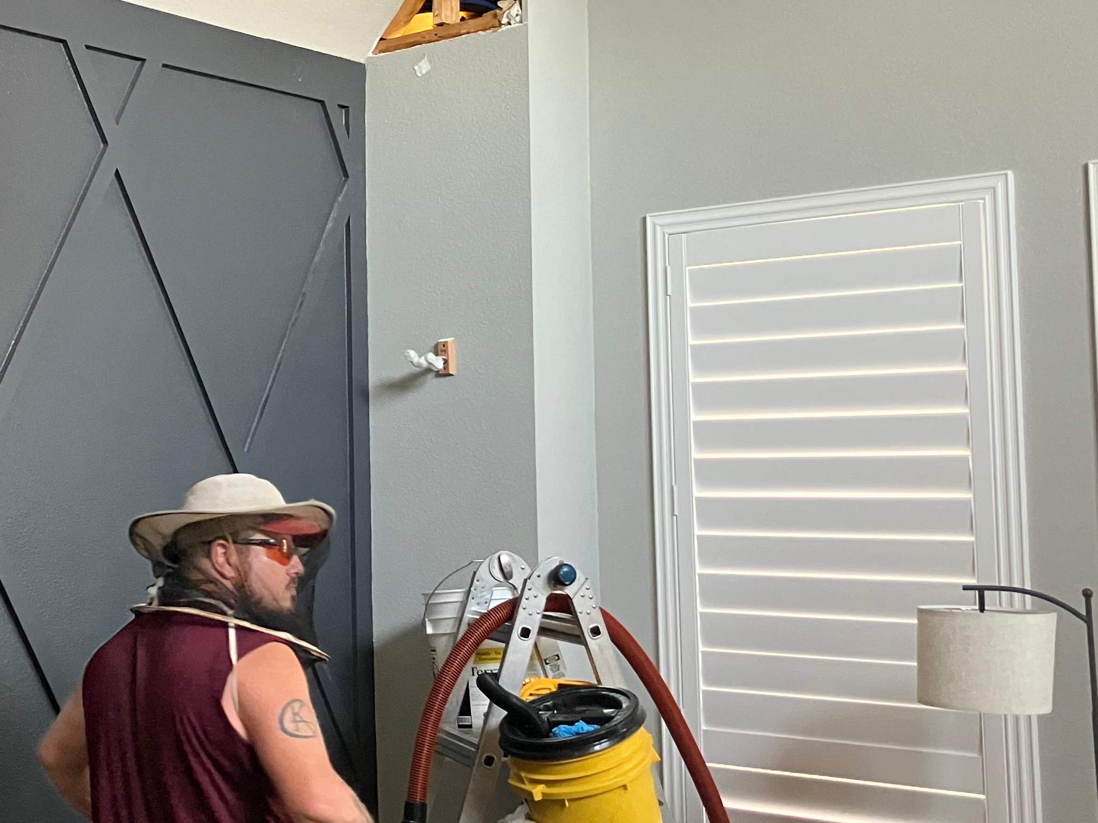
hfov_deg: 33.7
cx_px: 189
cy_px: 389
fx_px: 1744
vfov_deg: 26.5
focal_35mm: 55
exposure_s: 1/60
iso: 250
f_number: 1.8
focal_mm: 3.99
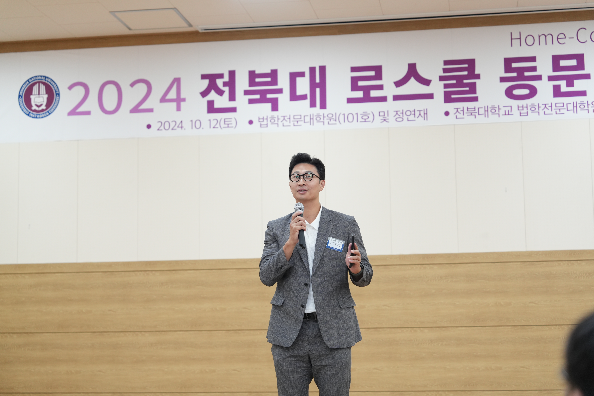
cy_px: 198
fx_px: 1072
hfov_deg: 31.0
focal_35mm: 65
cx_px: 297
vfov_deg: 20.9
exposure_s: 1/125
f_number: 2.8
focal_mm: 65
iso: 800
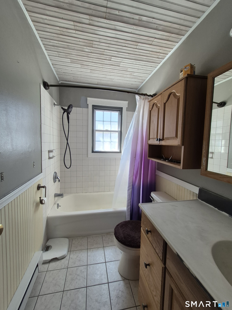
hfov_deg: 89.9
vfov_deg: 106.2
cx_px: 116
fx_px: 116
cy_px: 155
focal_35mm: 13
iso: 64
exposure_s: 1/60
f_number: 2.2
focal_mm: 1.74
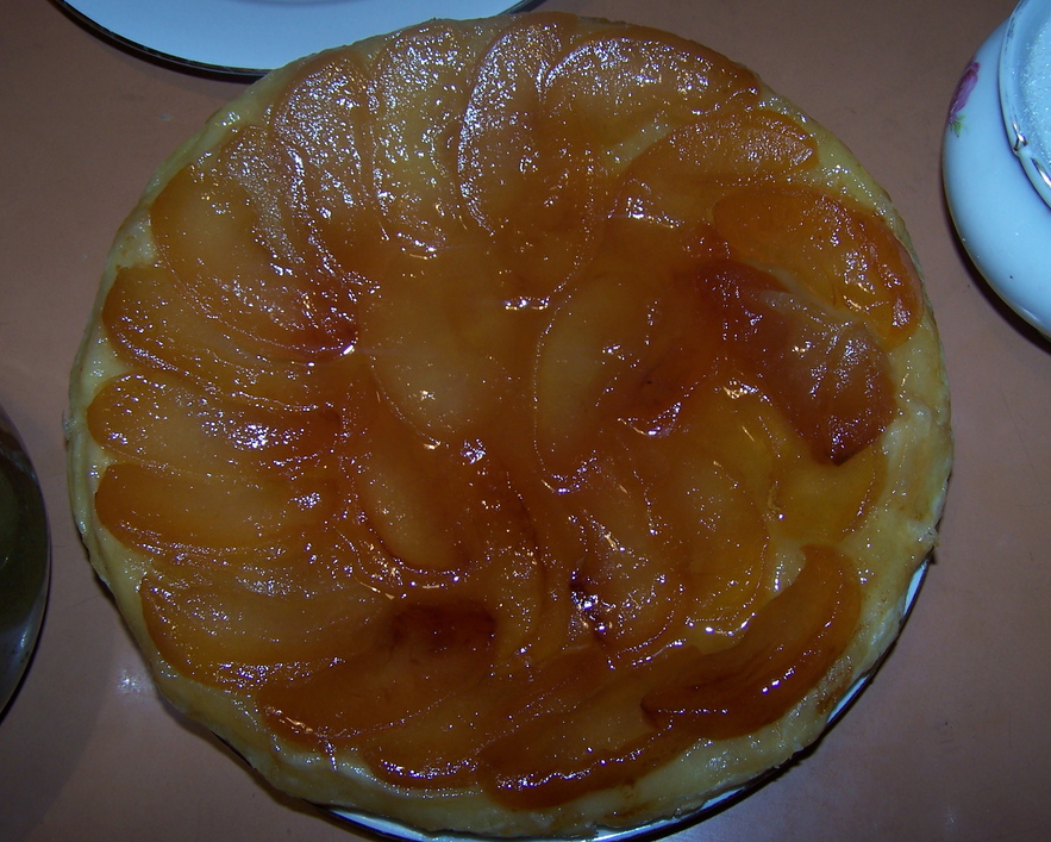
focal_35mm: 43
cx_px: 551
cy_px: 451
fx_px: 1338
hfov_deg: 42.9
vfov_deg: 34.9
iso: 80
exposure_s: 1/60
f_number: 2.8
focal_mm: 6.3
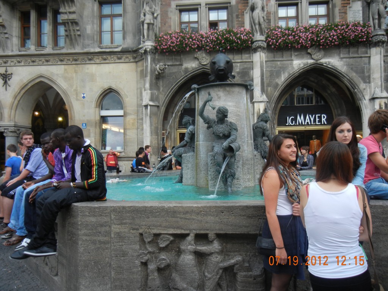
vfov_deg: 46.8
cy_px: 146
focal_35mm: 30
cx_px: 194
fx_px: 336
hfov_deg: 60.0
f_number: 3.5
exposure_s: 1/69.1
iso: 160
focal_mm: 5.4
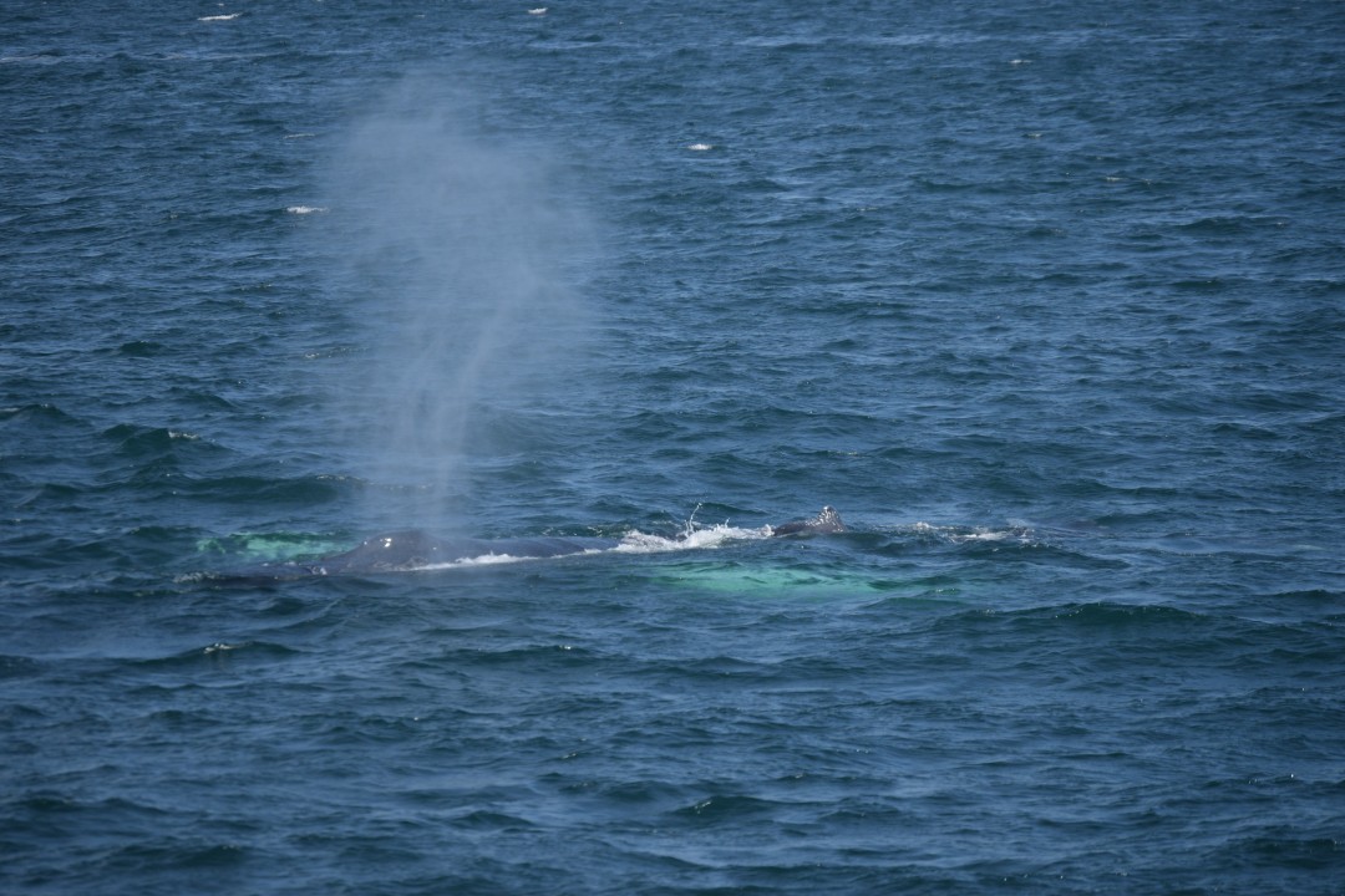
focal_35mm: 262
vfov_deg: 5.2
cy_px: 448
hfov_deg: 7.8
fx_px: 9807
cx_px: 672
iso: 200
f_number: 5.6
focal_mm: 175
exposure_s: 1/1600
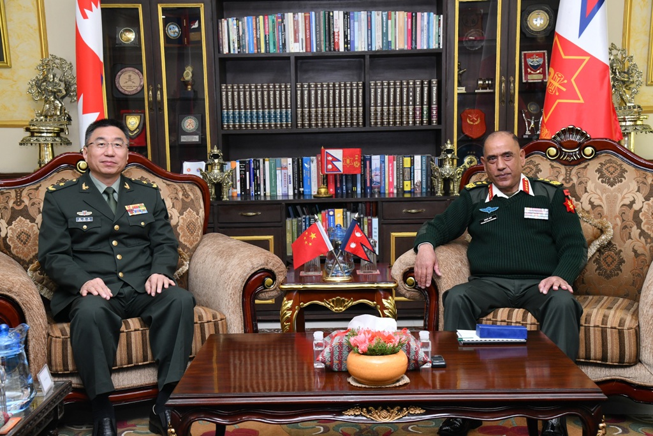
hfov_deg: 44.5
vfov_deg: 30.5
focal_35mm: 44
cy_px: 218
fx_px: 798
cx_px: 326
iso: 1600
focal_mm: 44
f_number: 8
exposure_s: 1/125
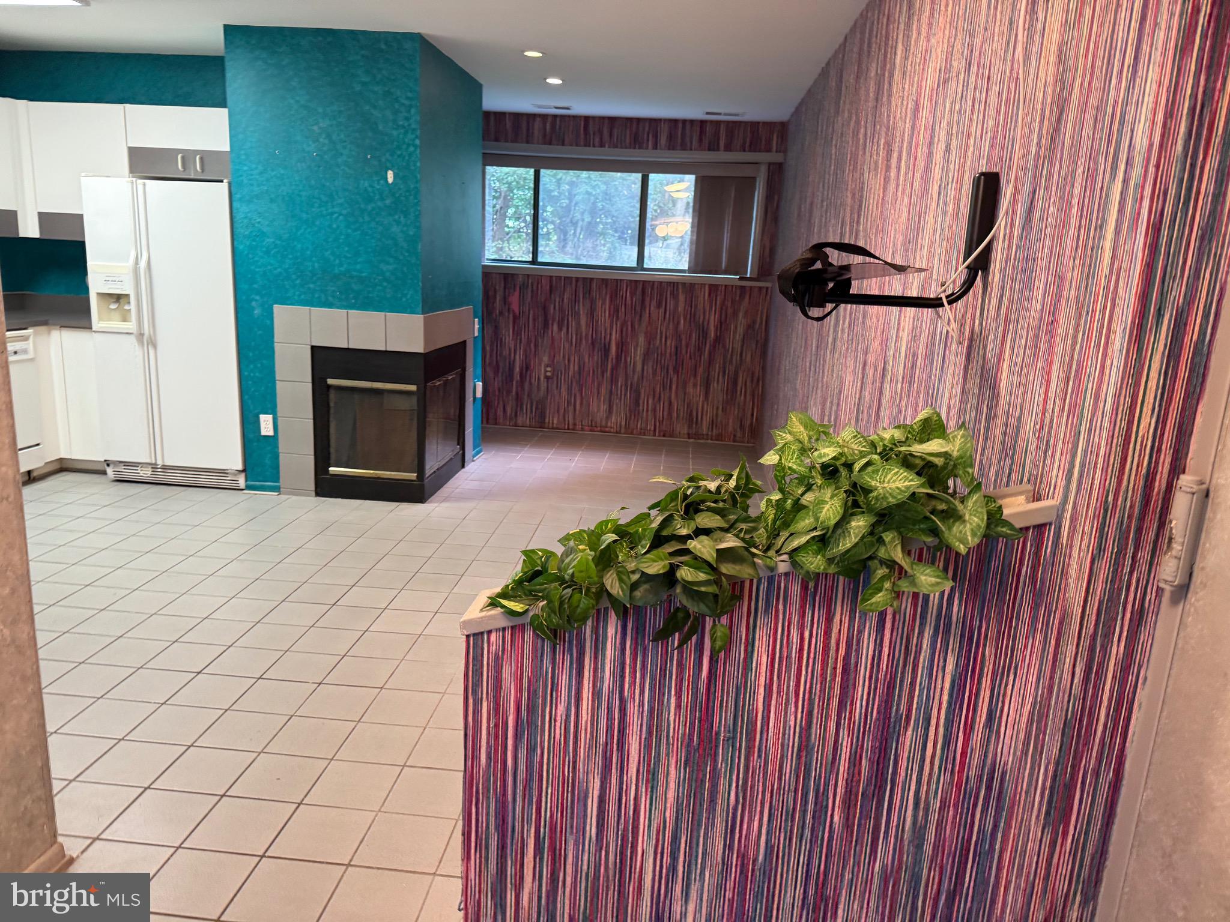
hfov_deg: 71.6
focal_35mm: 24
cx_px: 615
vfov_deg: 56.8
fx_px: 853
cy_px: 461
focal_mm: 6.76
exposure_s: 1/60
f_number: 1.78
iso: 200
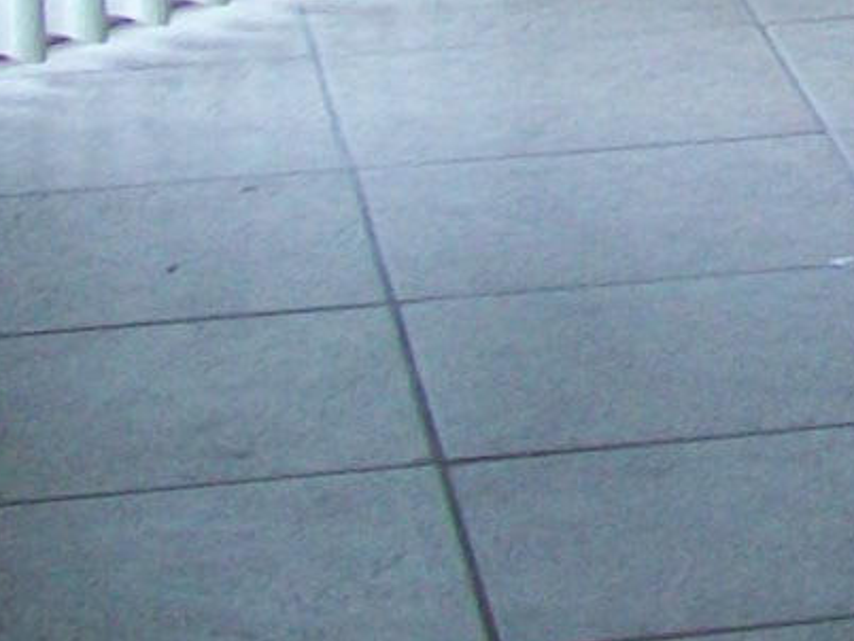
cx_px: 2243
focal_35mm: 232
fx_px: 5727
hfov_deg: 7.8
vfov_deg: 6.0
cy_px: -1250
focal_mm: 6
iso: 64
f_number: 2.7
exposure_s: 1/100
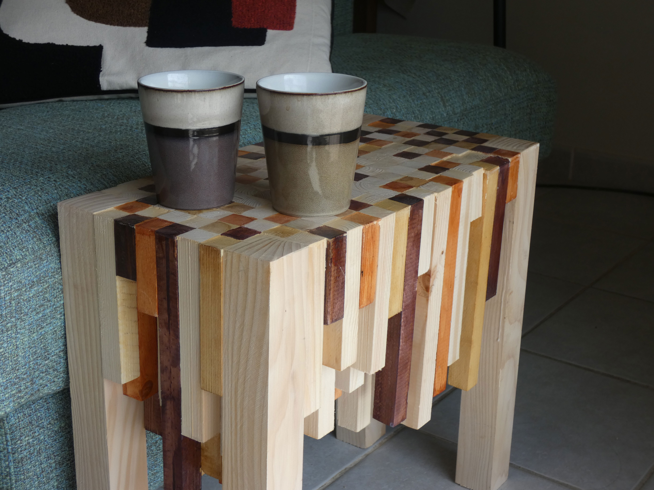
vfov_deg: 27.5
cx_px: 327
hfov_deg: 36.2
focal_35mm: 53
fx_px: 1001
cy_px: 245
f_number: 3.9
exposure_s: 1/200
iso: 80
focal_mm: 9.5
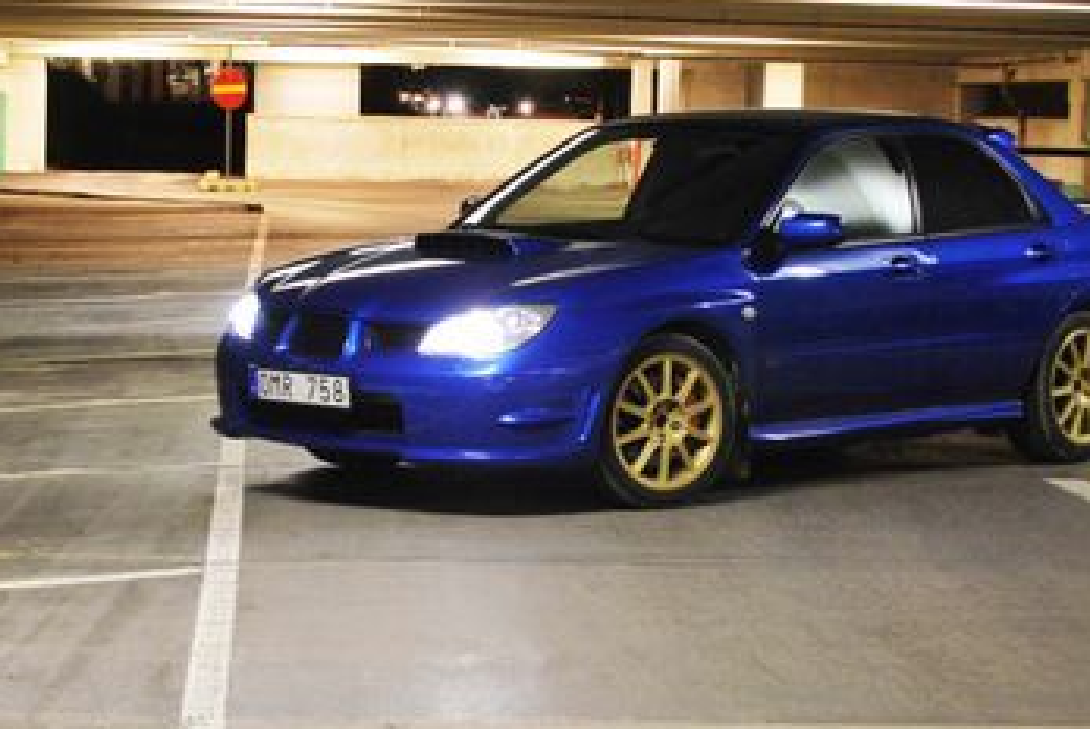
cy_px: 352
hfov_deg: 21.6
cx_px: 390
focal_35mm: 94
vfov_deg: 14.6
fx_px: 2848
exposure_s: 1/15
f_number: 5
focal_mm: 34
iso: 400
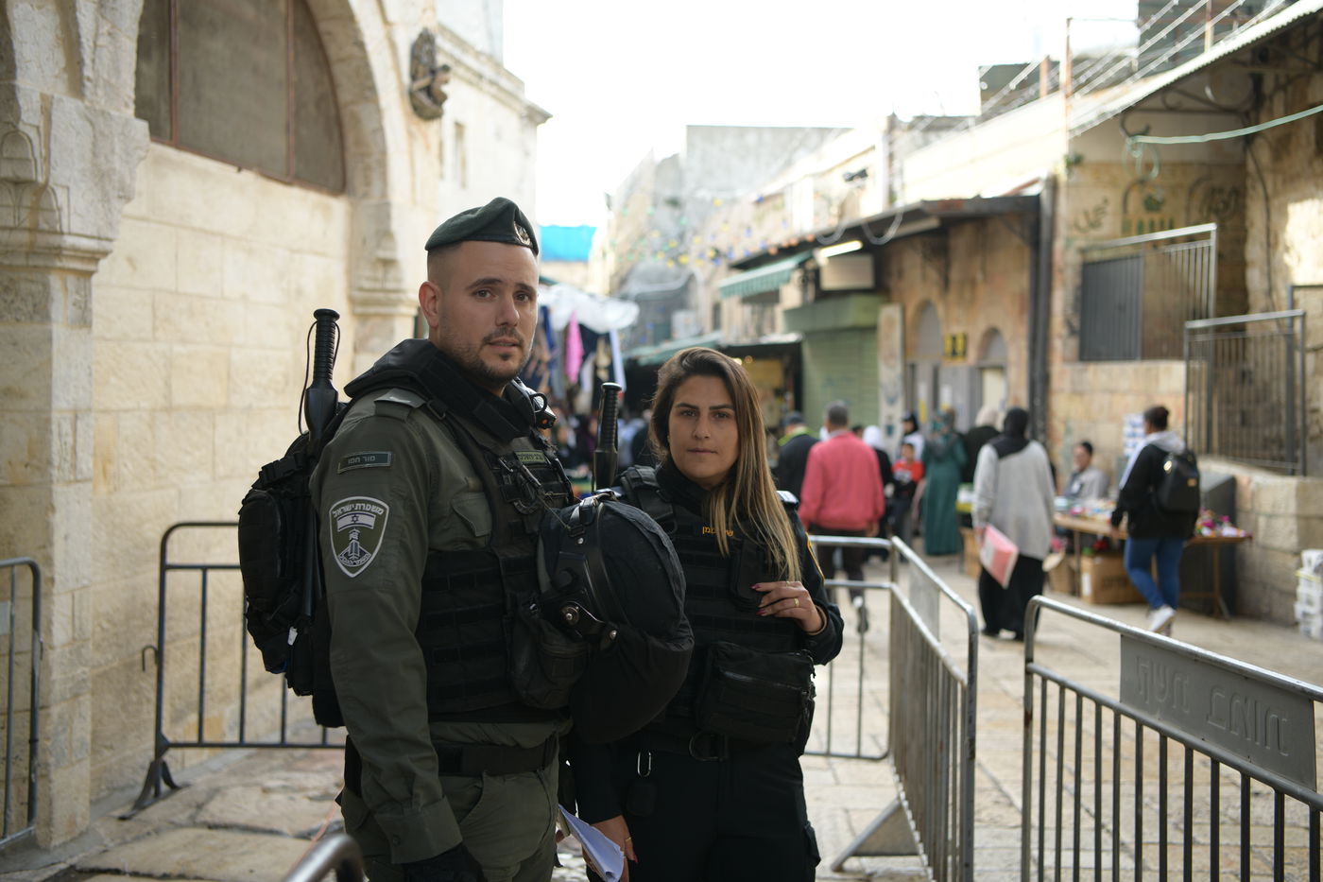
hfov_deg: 48.5
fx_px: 1470
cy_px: 441
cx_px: 662
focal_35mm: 40
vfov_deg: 33.4
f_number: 2.8
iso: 200
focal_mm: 40
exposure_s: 1/320
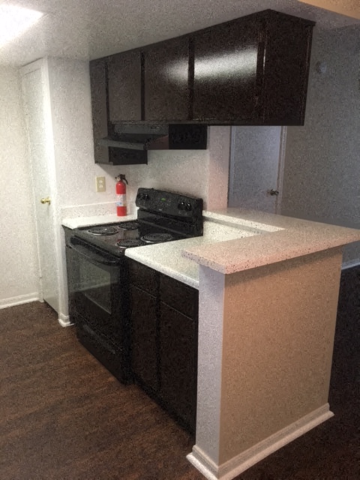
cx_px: 180
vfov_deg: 61.7
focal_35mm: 29
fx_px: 402
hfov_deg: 48.2
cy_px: 240
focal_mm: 4.15
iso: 200
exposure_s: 1/24
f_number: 2.2
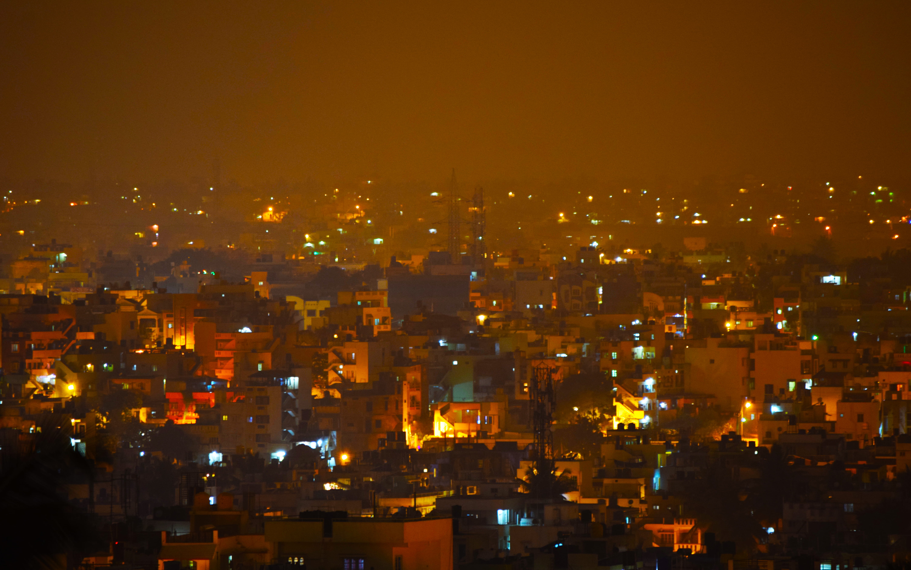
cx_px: 456
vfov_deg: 4.3
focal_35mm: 306
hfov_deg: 6.9
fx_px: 7597
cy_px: 288
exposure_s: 1.6
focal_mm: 200
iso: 640
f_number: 5.6
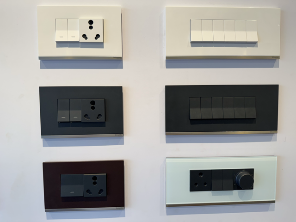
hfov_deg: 71.6
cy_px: 111
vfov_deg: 56.8
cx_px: 148
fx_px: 205
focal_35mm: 24
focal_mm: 6.76
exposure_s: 1/262
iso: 64
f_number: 1.78
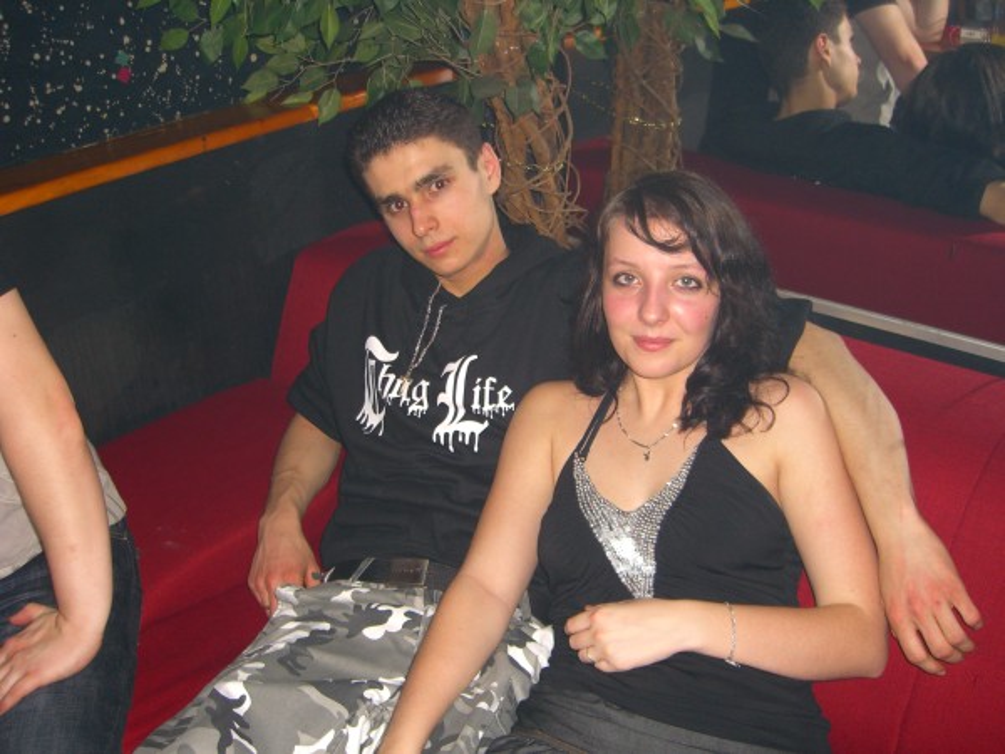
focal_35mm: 38
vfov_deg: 37.7
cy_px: 377
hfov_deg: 49.0
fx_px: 1103
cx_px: 502
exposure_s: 1/60
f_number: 2.8
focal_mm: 7.9
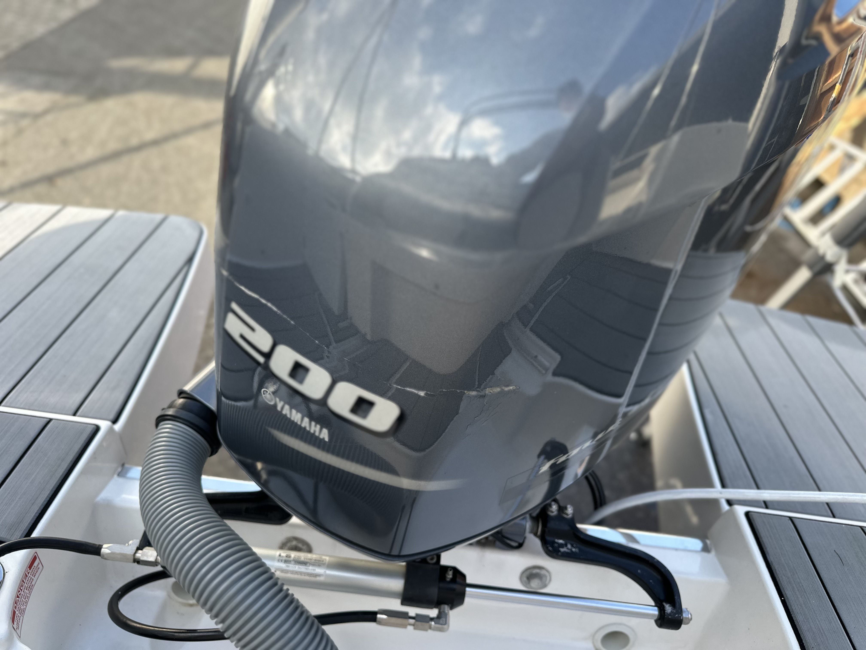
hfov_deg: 71.6
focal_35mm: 24
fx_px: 600
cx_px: 433
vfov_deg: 56.8
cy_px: 325
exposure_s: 1/611
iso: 80
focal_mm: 6.86
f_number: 1.78
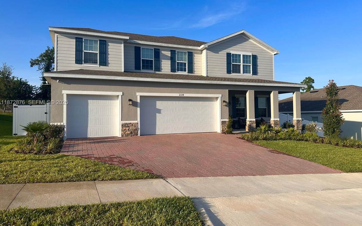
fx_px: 257
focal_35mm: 26
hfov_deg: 70.4
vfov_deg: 47.6
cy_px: 103
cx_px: 181
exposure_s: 1/3597
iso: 80
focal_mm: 6.86
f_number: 1.78
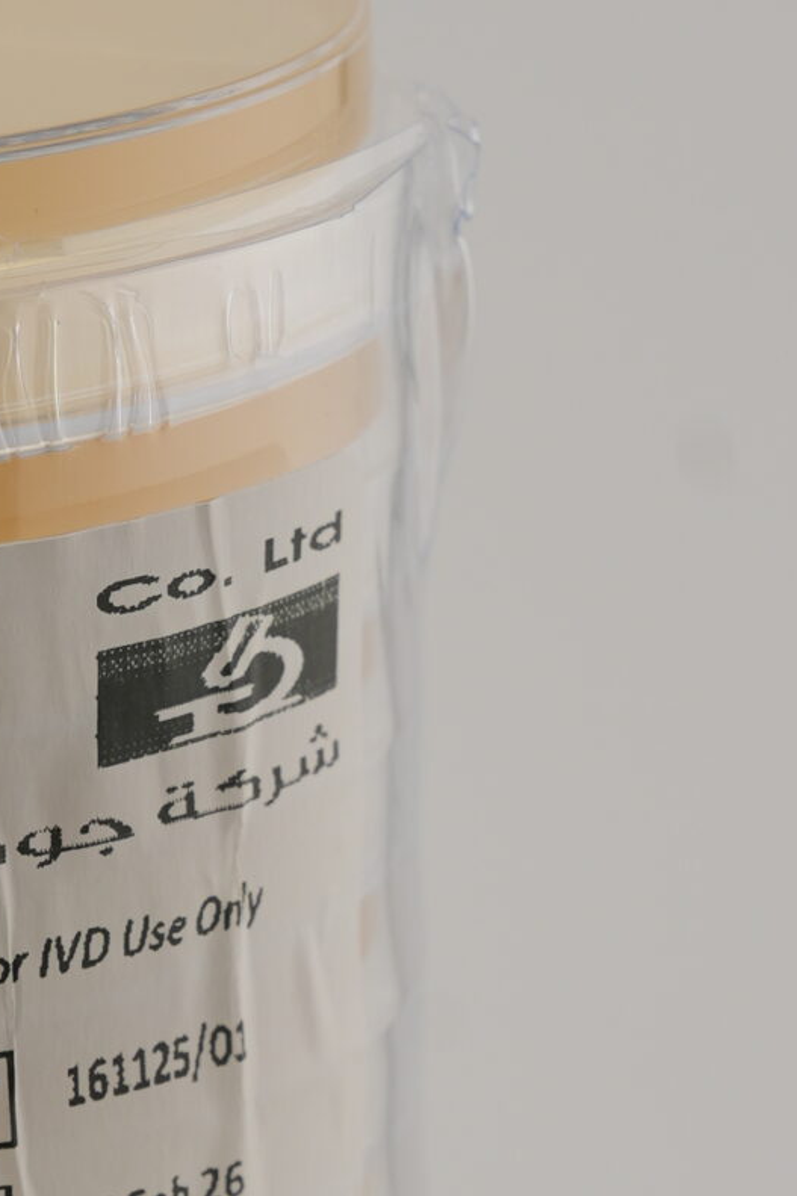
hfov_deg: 5.0
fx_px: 9036
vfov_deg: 7.5
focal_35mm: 272
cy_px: 1367
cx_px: -329
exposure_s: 1/160
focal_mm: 56
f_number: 8
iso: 100
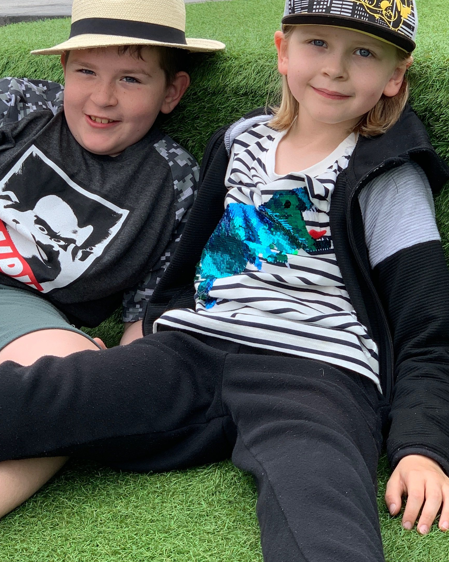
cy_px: 169
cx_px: 151
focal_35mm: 95
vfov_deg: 20.1
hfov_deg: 16.2
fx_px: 1578
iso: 16
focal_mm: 6
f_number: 2.4
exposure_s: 1/182
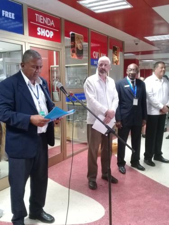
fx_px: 202
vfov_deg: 58.4
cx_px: 84
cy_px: 112
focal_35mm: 31
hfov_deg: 45.4
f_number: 2.2
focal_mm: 3.3
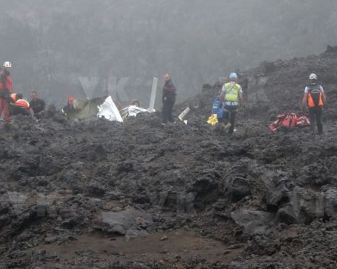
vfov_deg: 3.1
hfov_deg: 3.8
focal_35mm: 506
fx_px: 5046
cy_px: 112
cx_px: 172
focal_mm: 200
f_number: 8
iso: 250
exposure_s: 1/640
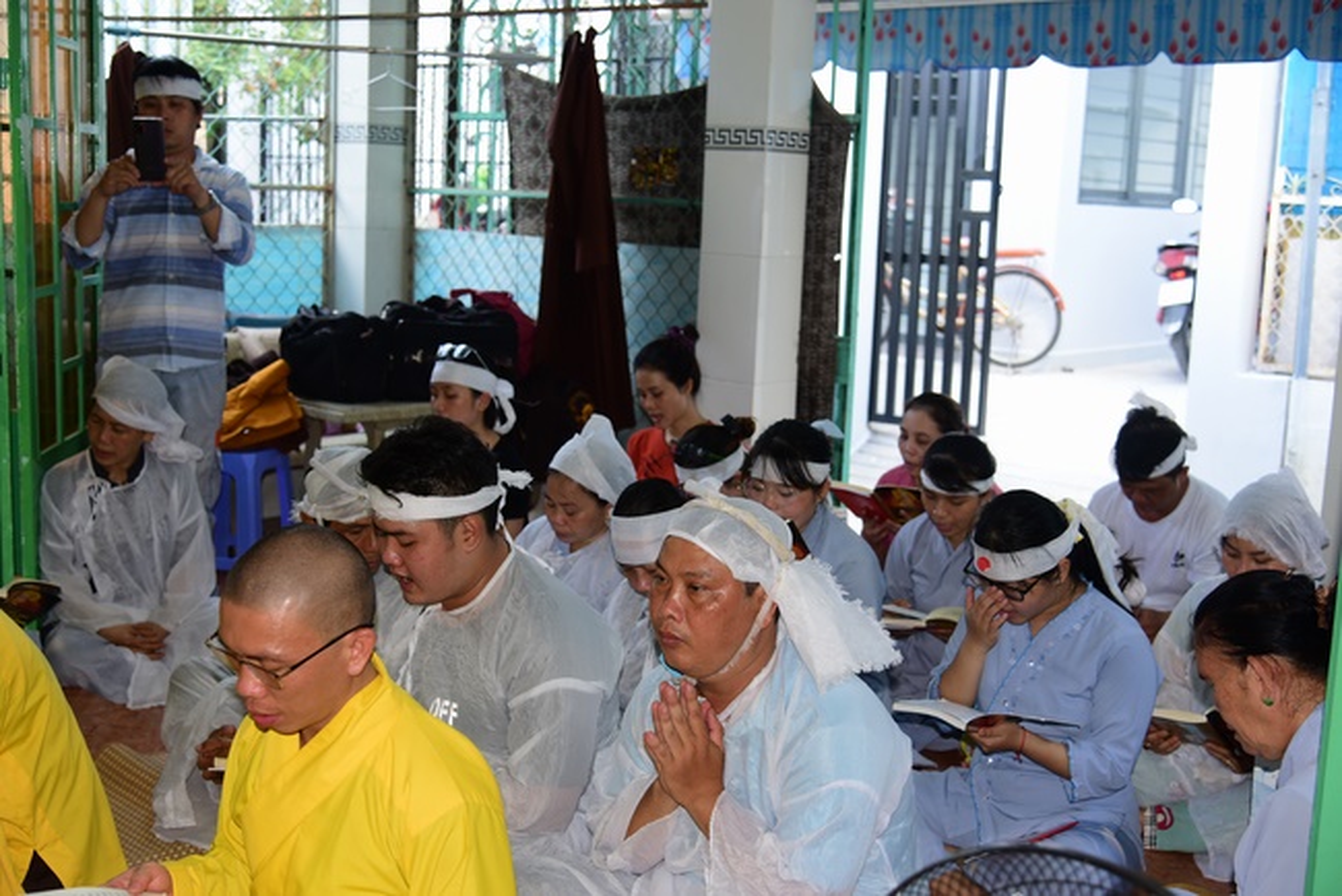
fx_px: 1492
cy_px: 448
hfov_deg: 48.4
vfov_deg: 33.4
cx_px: 671
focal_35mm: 40
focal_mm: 40
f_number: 4
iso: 320
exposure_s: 1/60
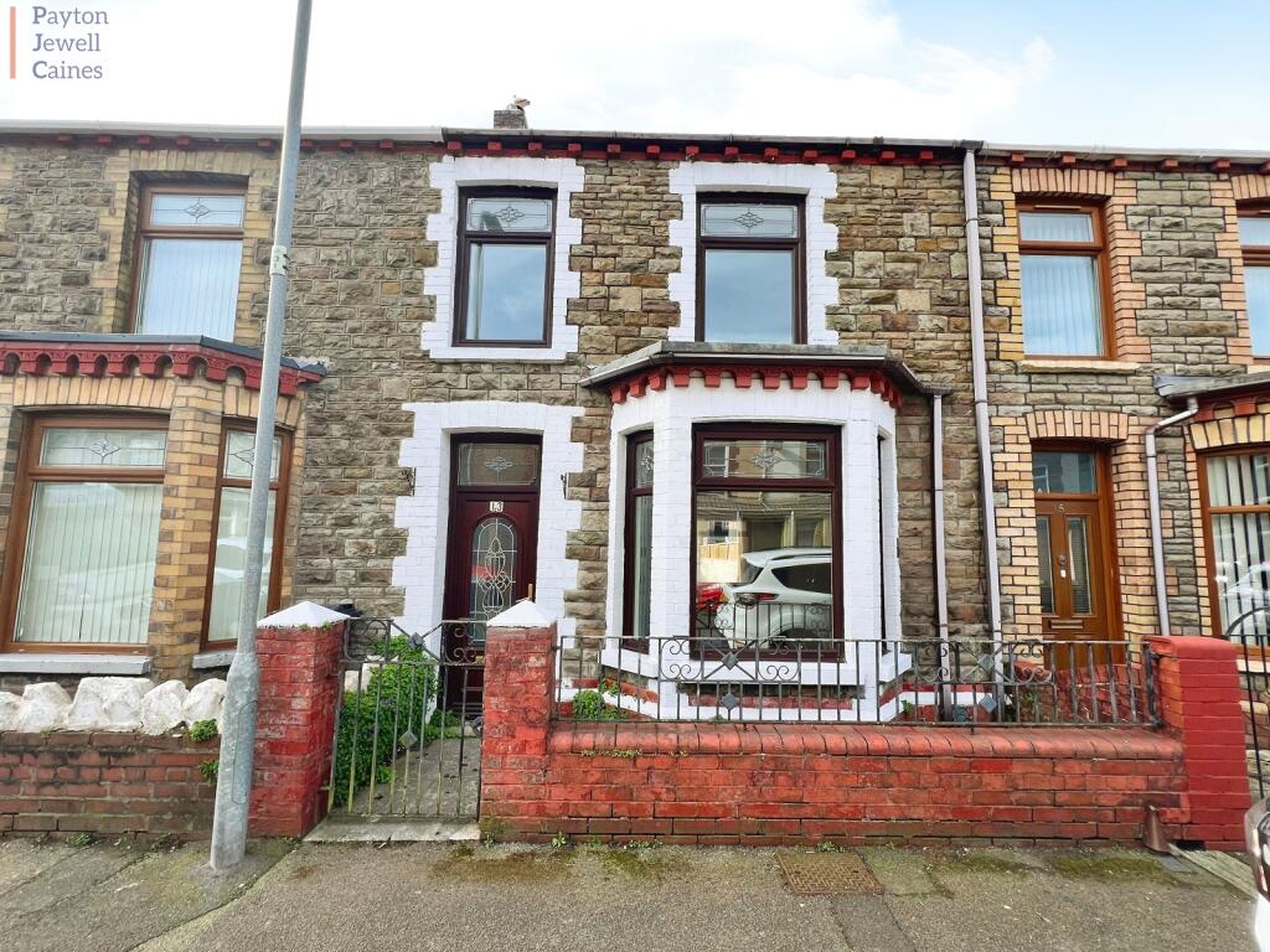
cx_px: 635
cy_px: 476
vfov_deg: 89.9
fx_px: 477
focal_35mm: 13
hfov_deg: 106.2
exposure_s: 1/499
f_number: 1.8
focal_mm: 1.57
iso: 32
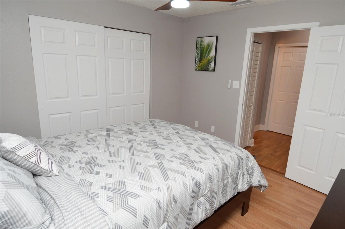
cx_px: 172
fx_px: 172
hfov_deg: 90.1
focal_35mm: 18
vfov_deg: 67.3
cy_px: 114
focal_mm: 12
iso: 400
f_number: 4
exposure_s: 1/60
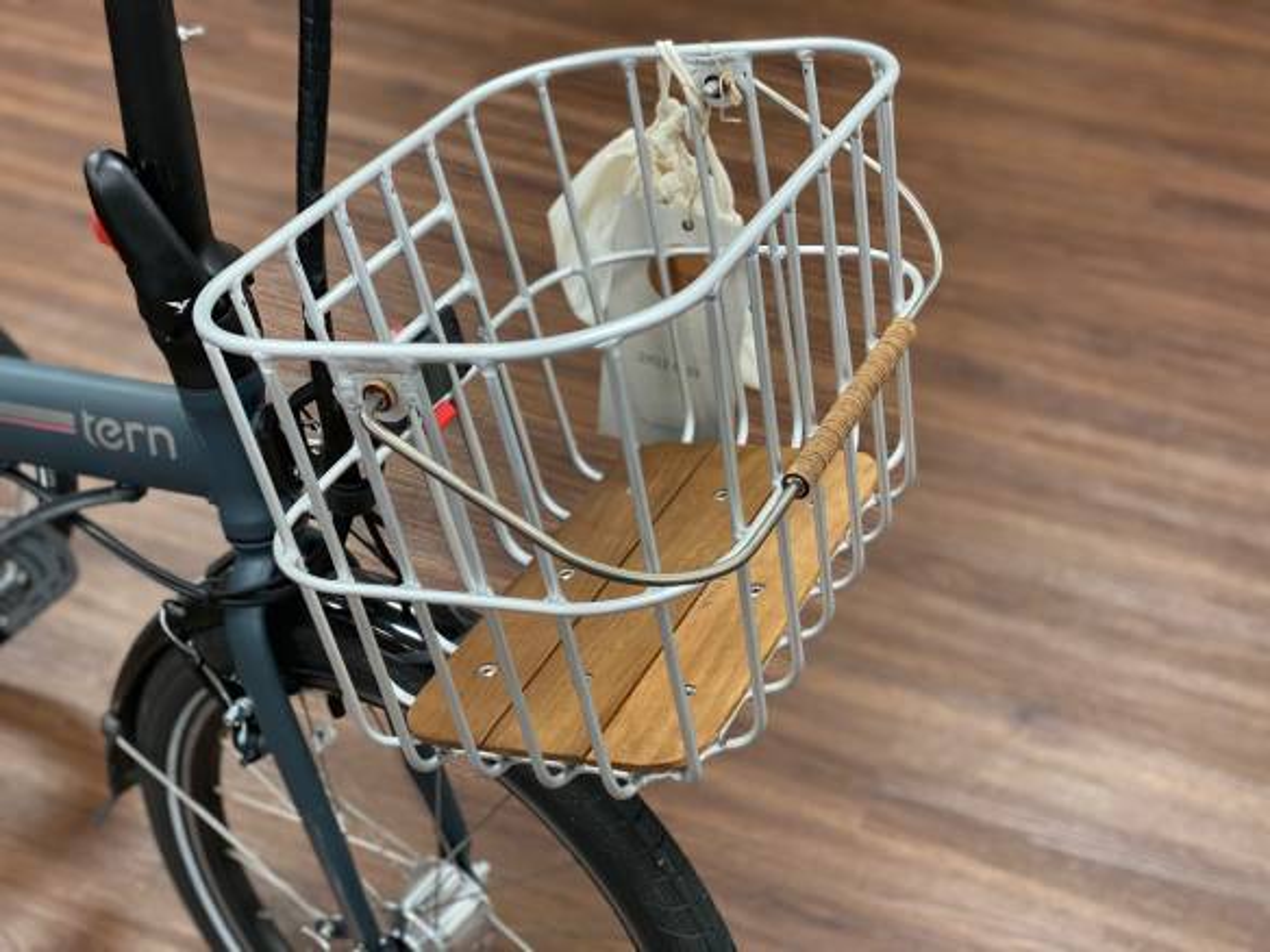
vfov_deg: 28.0
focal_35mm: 52
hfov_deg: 36.8
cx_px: 635
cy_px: 476
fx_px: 1908
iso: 160
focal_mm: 6
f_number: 2
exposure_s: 1/50
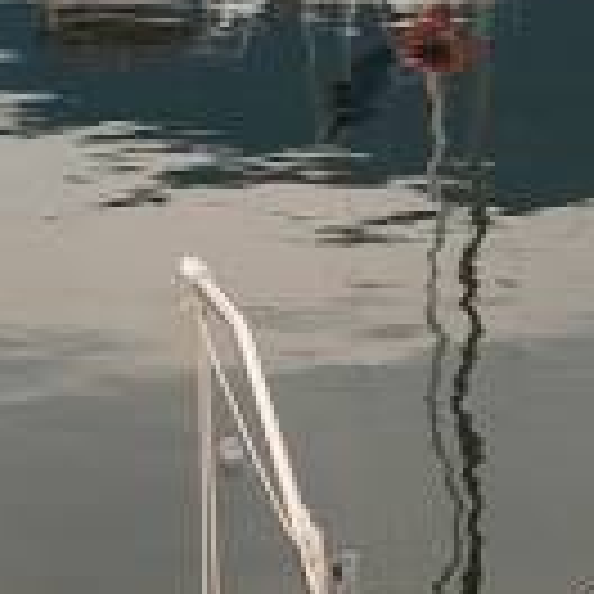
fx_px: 3203
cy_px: -360
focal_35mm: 165
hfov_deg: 10.0
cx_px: -513
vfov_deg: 10.2
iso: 50
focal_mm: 5.89
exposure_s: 1/104
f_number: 1.89
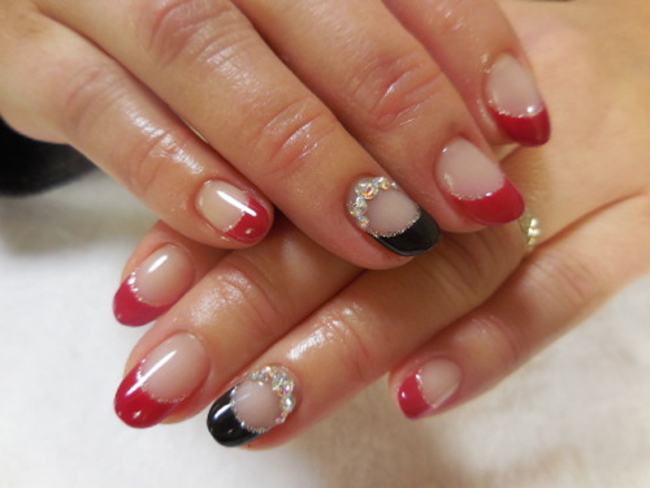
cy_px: 244
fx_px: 469
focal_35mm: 25
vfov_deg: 54.9
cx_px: 325
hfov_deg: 69.4
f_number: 3.3
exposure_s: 1/30
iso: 200
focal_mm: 4.5
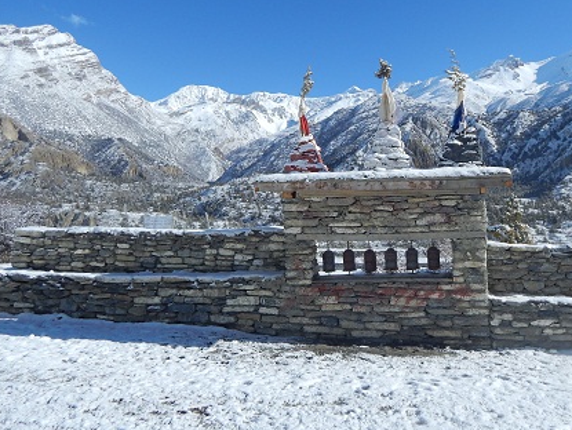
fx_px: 513
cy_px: 182
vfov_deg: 45.4
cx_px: 360
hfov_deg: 57.5
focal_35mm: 31
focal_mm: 4
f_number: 6
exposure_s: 1/800
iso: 125
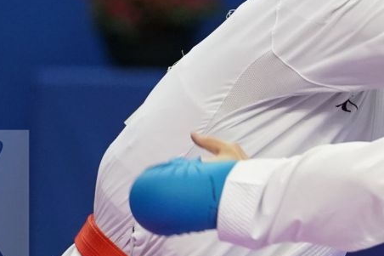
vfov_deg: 1.8
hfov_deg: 2.7
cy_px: 208
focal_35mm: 777
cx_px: 238
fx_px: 8285
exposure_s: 1/1000
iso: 3200
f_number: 2.8
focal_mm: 195
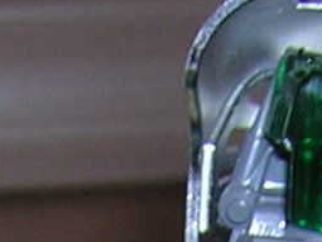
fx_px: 2101
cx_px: 337
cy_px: 706
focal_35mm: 226
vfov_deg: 6.1
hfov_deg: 8.7
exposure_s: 1/60.1
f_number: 2.6
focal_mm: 4.7
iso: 50
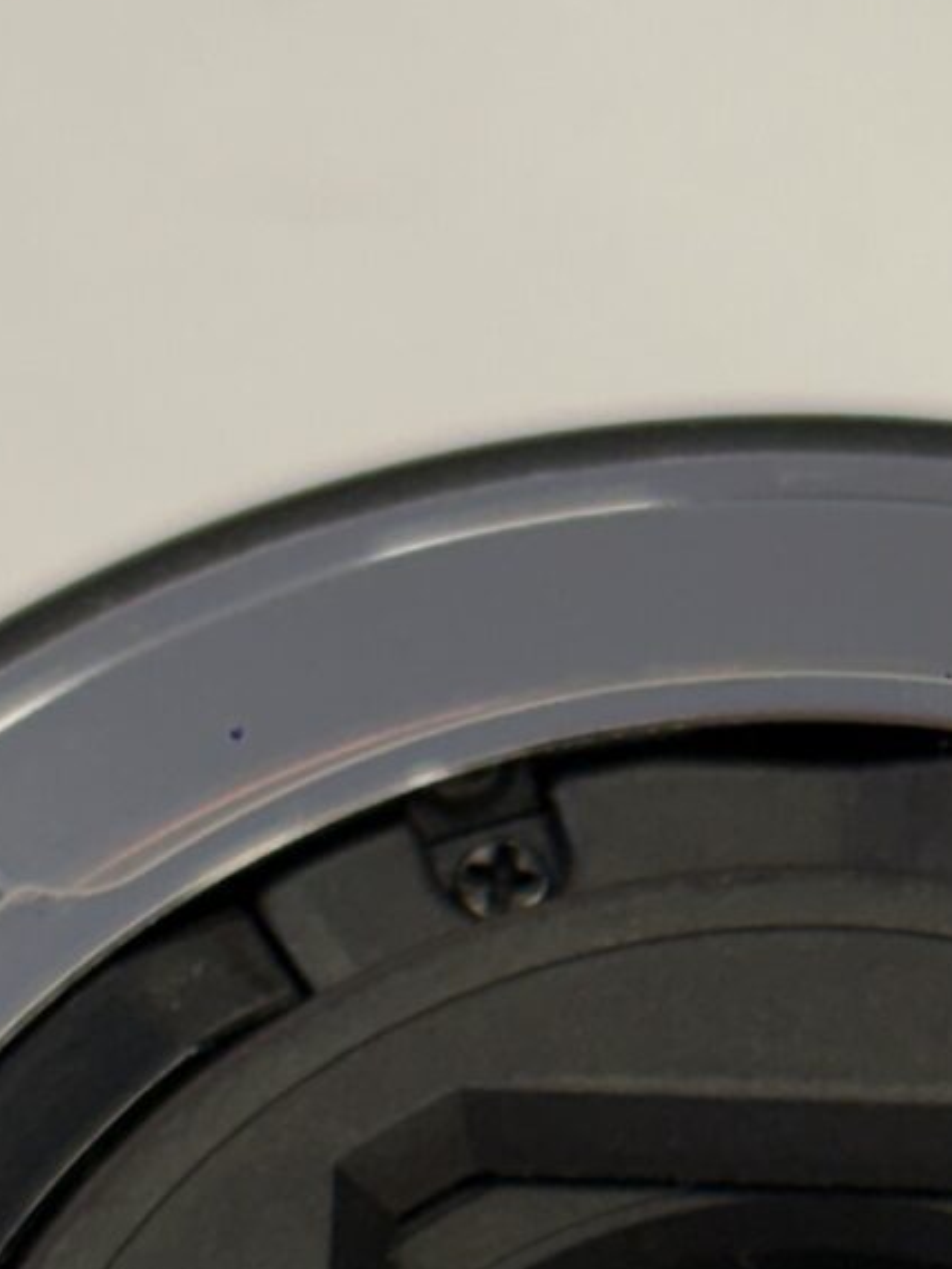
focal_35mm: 234
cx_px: 876
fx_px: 8577
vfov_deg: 8.3
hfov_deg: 6.3
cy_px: 1856
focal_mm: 5.96
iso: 25
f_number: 1.6
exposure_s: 1/50
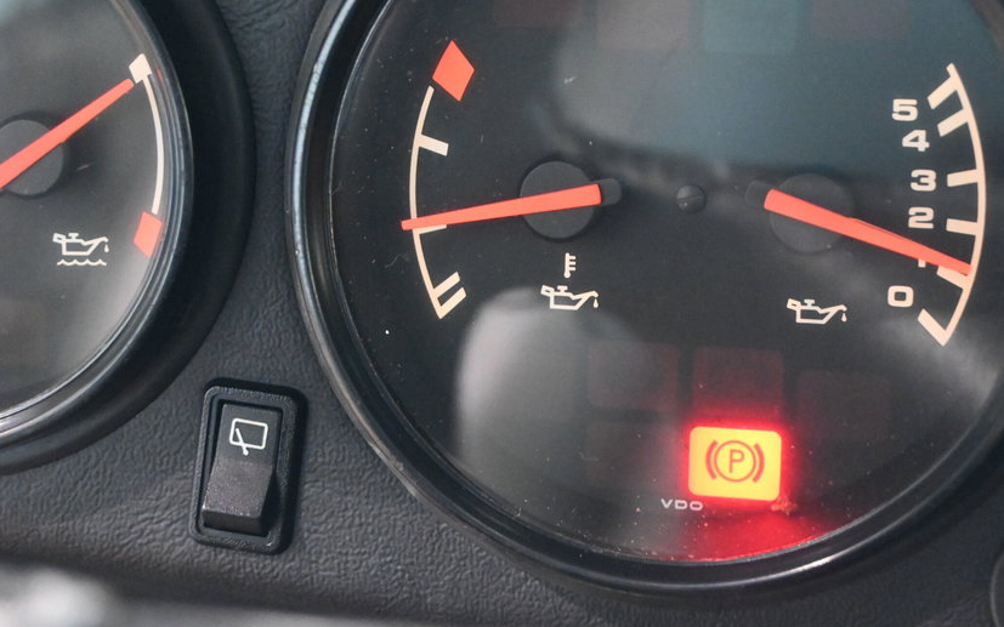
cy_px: 241
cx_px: 572
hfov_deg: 26.6
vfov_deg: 16.8
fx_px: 2124
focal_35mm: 78
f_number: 5.6
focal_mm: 41
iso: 7200
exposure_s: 1/60
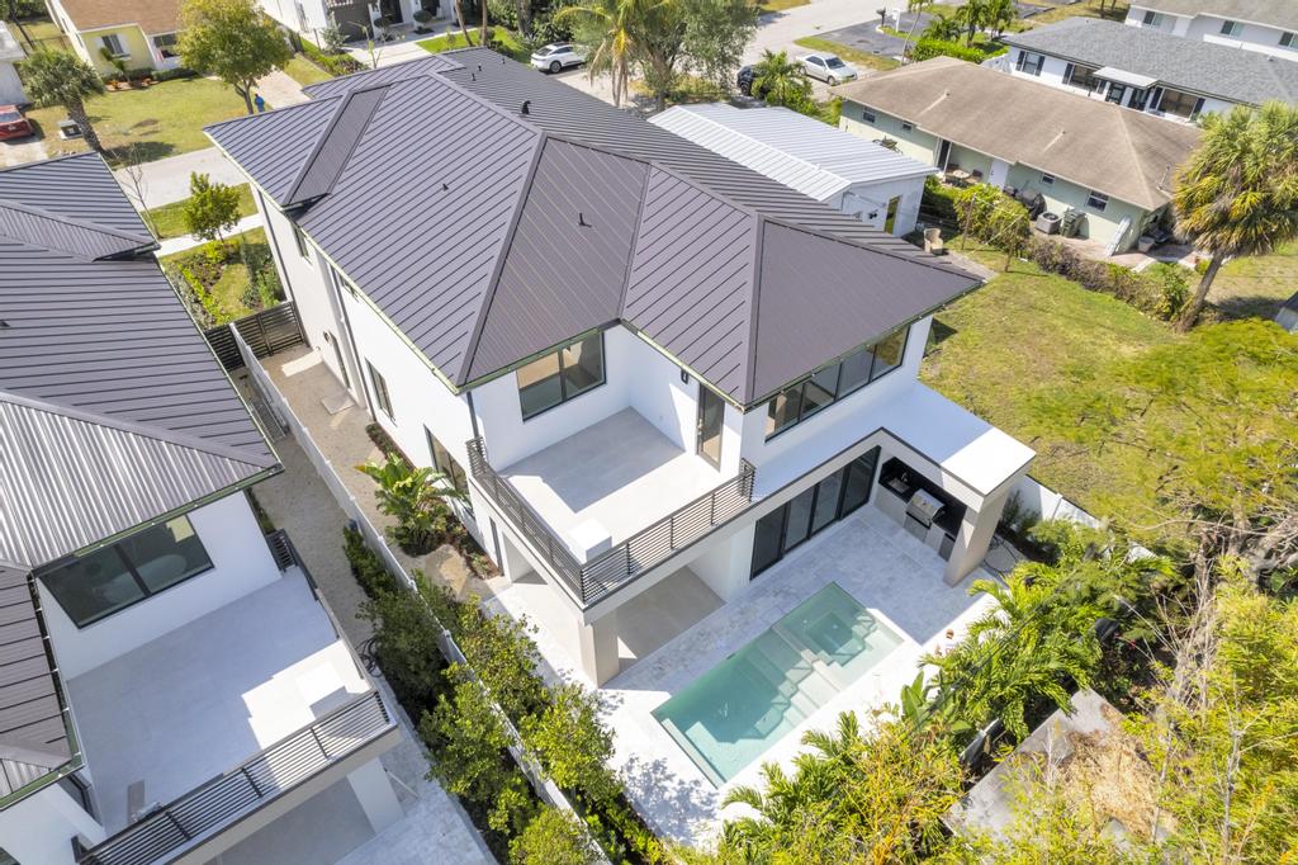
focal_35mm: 22
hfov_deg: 78.6
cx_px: 649
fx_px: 793
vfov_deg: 57.2
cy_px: 432
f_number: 2.8
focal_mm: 8.38
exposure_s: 1/2500
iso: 140
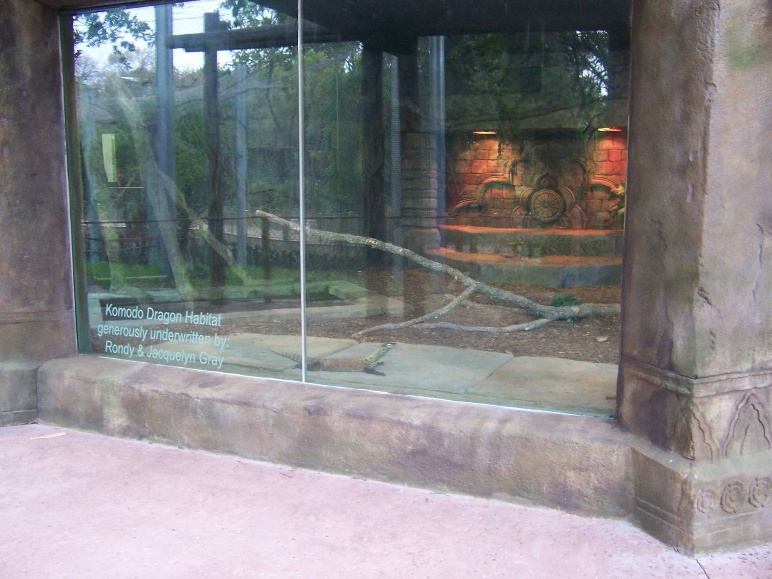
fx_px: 736
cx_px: 386
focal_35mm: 33
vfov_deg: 42.9
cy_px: 290
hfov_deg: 55.4
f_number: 3.4
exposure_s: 1/20
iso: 140
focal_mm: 5.5
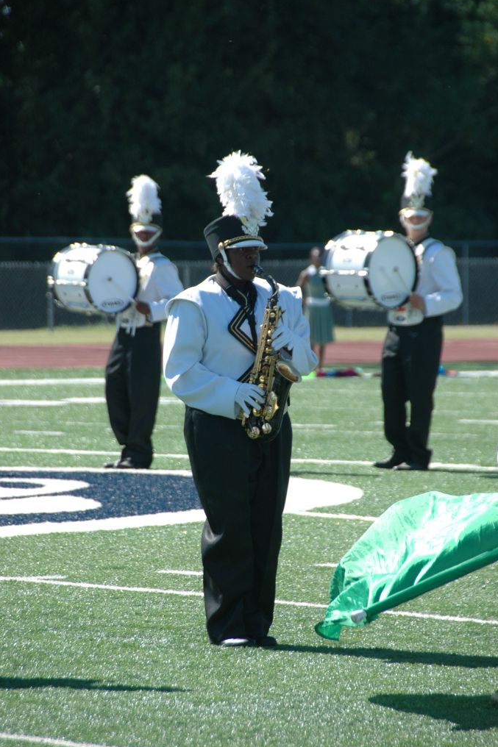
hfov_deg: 4.5
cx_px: 249
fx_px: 6268
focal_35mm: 302
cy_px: 373
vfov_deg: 6.8
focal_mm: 200
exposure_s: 1/400
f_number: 5.6
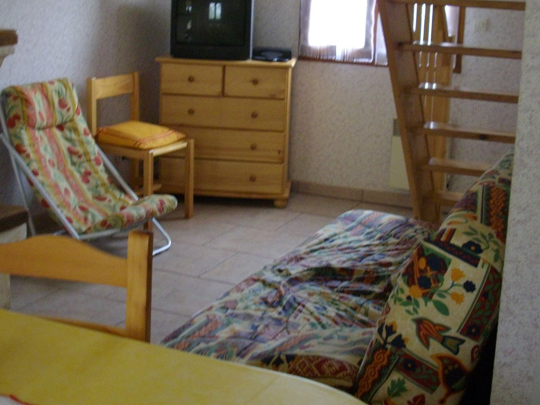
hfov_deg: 33.8
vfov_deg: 25.5
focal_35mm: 57
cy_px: 137
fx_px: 889
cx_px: 294
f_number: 2.8
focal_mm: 6.2
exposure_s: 1/50
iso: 239
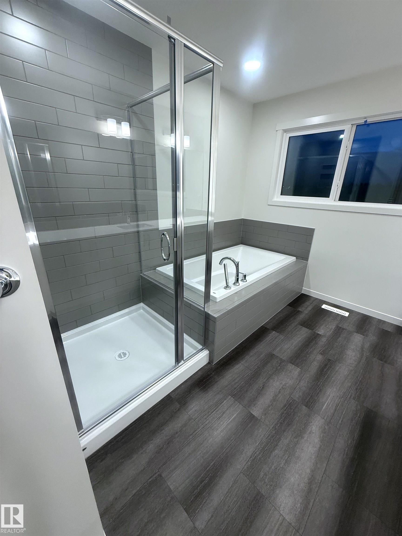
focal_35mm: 14
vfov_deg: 102.1
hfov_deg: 85.7
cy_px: 268
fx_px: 217
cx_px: 201
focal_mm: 2.22
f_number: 2.2
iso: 320
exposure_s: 1/120
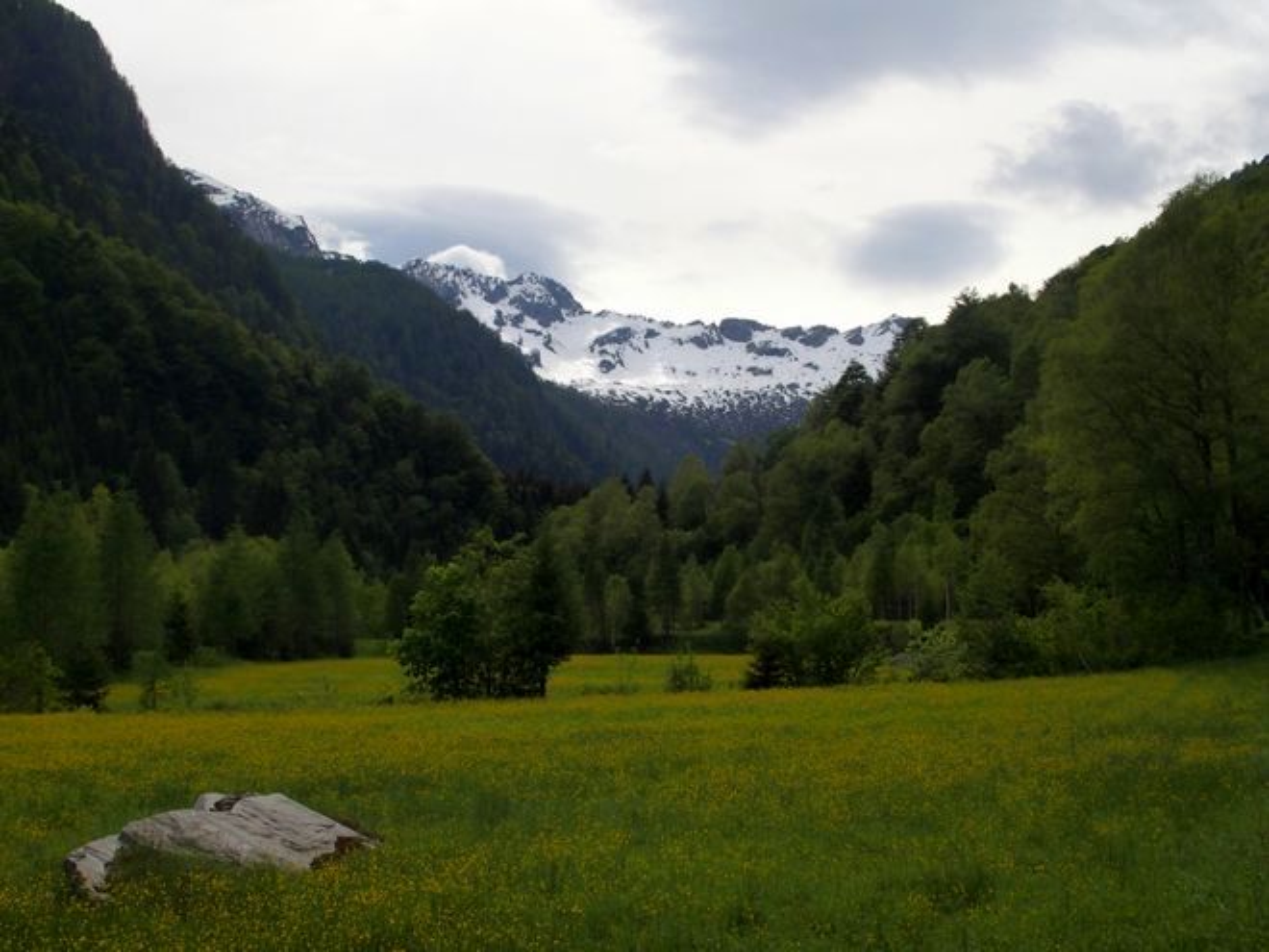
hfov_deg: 38.2
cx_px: 634
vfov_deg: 29.1
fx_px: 1833
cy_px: 476
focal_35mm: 50
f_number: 4.5
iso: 100
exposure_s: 1/800
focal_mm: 10.8
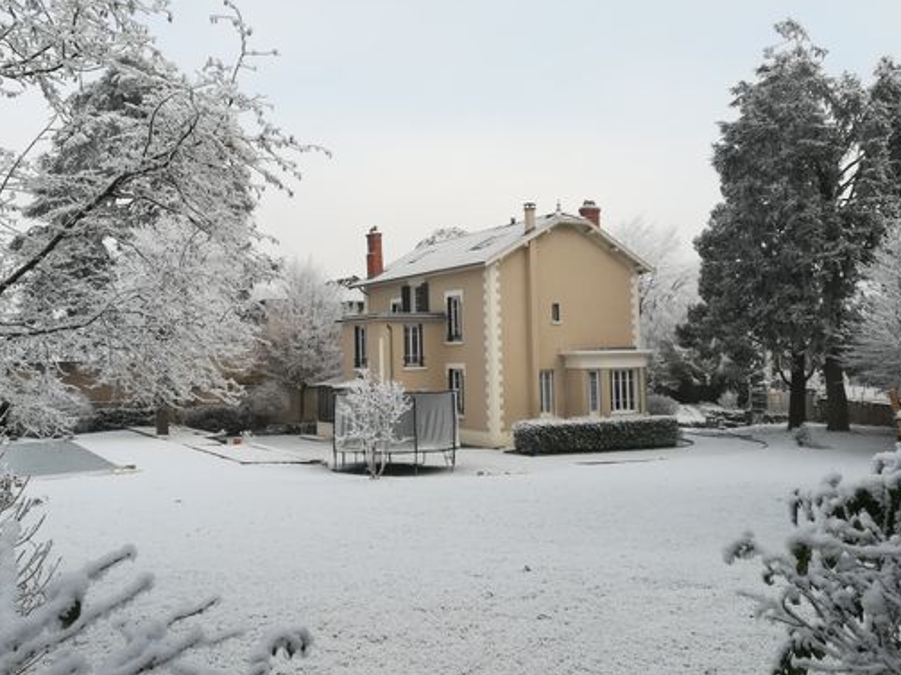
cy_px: 297
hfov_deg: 58.3
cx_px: 417
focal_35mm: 31
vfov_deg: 45.3
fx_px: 807
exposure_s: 1/669
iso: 50
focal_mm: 3.83
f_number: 2.2
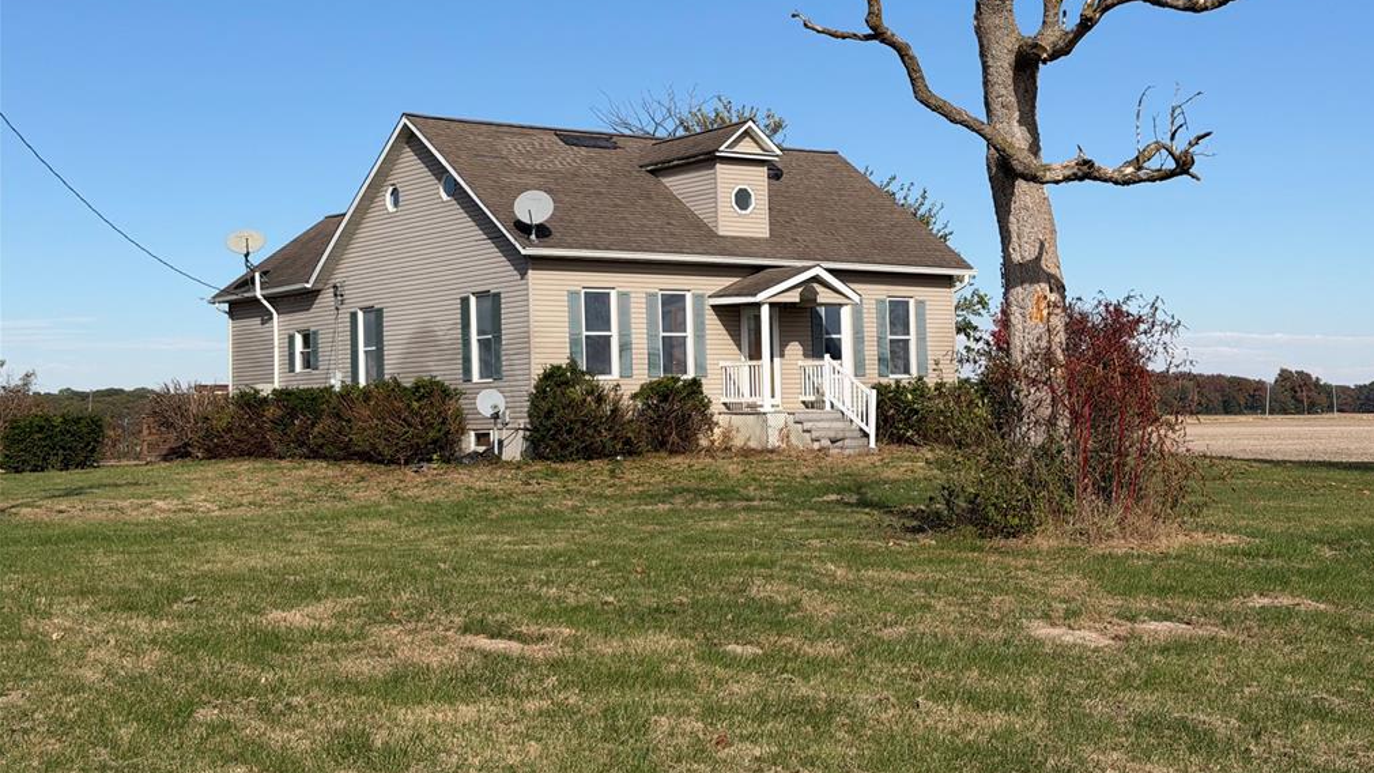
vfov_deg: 22.6
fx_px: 1931
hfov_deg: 39.2
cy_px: 308
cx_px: 695
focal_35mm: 53
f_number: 1.78
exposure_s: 1/7143
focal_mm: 6.76
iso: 64
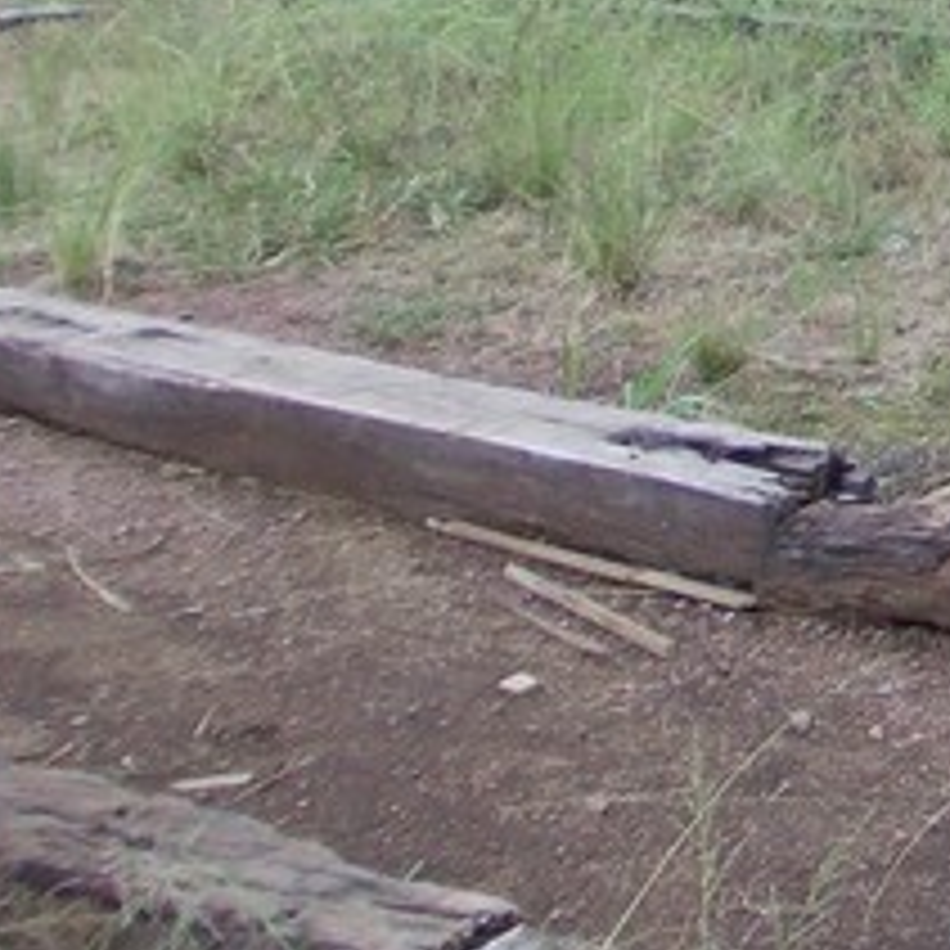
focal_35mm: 90
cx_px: 1666
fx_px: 2794
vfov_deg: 17.9
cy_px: -315
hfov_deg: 16.4
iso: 80
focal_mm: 4
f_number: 2.7
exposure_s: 1/400
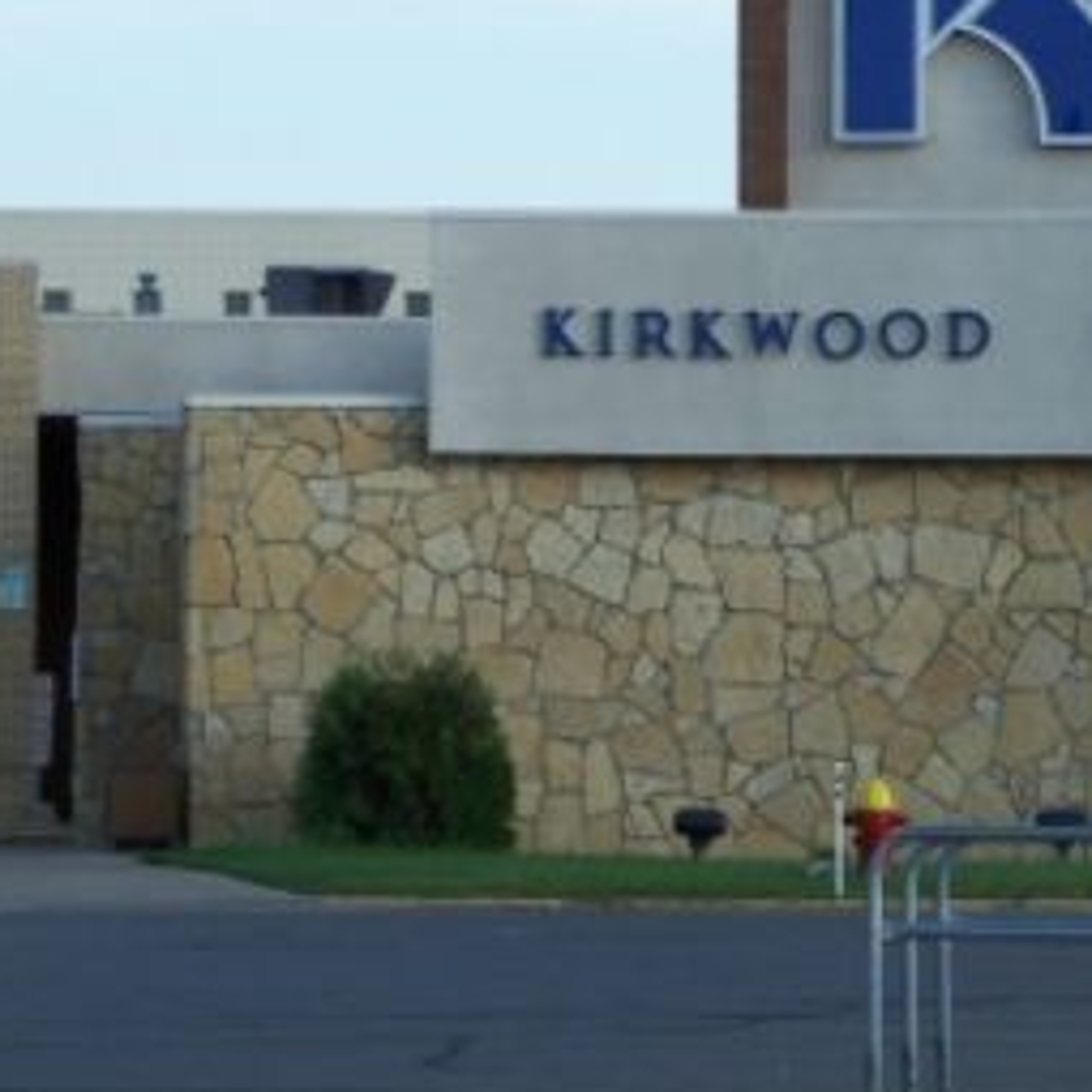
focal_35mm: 289
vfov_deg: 6.1
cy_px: 253
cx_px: 531
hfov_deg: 6.1
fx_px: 10315
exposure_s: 1/320
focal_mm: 23.9
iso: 64
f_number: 3.6
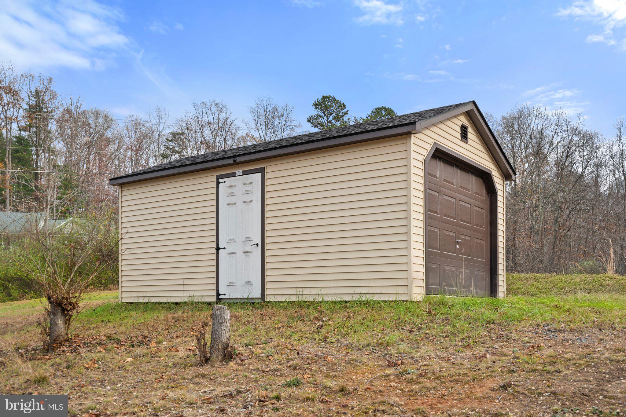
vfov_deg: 37.8
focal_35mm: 35
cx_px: 313
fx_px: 609
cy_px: 208
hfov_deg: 54.4
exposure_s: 1/160
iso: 200
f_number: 11
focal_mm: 35
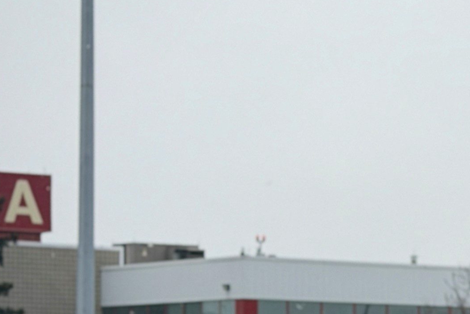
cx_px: 652
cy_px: 458
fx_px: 2480
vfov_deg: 7.1
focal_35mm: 190
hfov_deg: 10.5
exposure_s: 1/2976
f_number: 1.78
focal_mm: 6.76
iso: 64
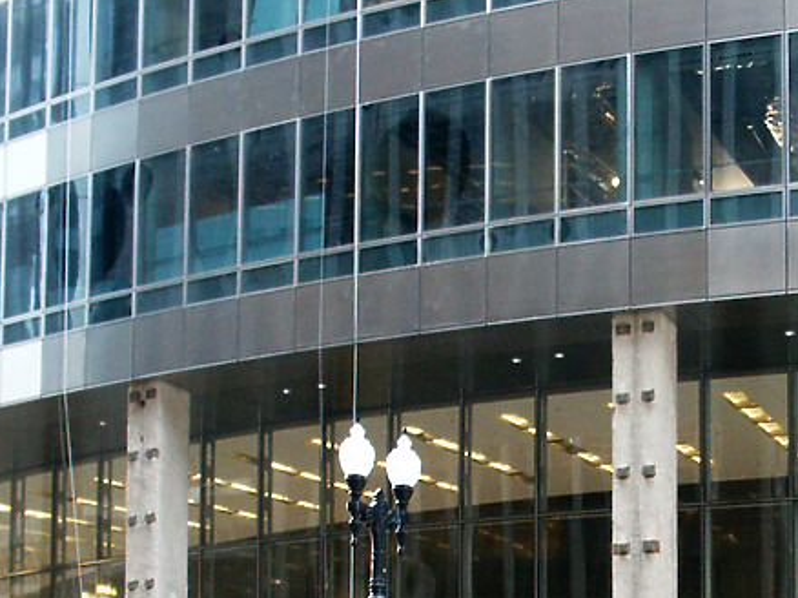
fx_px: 1659
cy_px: 610
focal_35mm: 72
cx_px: 629
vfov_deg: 19.8
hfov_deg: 26.6
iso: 200
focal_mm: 7.18
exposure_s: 1/30
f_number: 3
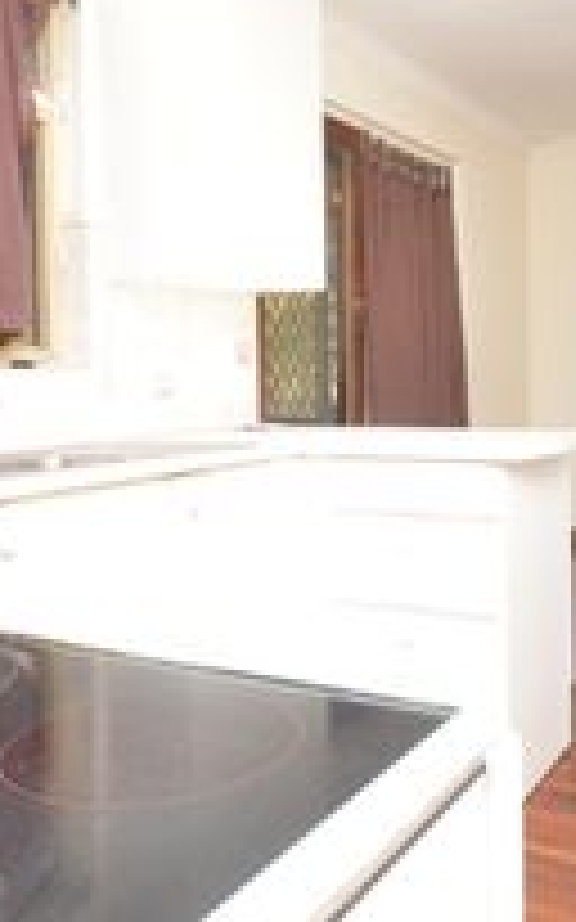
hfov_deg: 35.5
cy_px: 367
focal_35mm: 35
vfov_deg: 54.9
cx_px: 428
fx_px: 880
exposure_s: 1/60
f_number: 4
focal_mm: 10
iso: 800
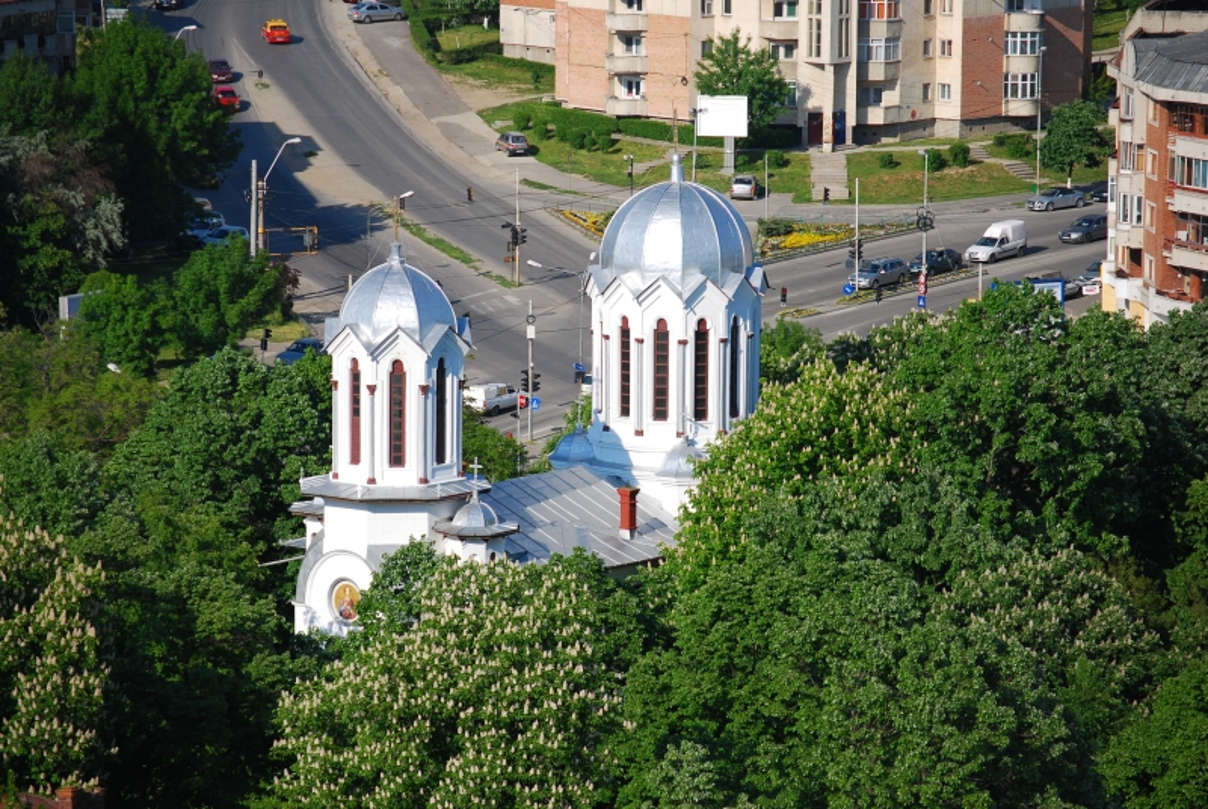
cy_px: 404
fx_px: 6049
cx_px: 604
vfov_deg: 7.7
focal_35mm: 180
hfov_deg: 11.4
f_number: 5.6
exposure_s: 1/640
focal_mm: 120
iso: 100
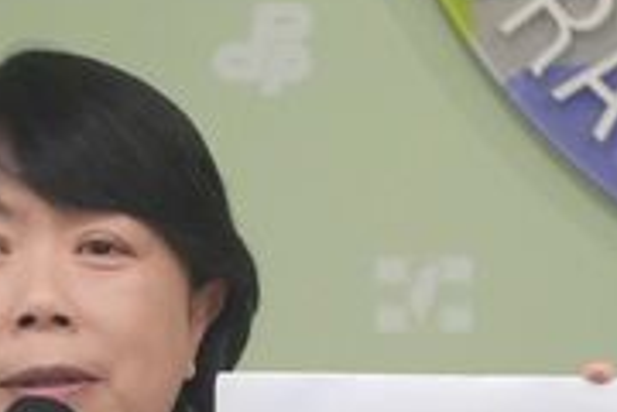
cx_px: 151
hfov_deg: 2.1
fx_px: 16515
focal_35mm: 964
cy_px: 525
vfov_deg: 1.4
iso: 3200
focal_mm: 193
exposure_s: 1/250
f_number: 6.3
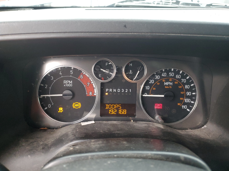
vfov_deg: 53.1
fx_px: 172
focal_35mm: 26
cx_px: 114
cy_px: 86
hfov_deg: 67.3
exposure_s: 1/60.2
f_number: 1.5
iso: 215
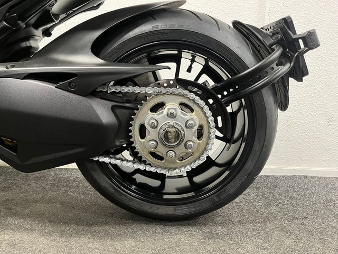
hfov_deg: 67.3
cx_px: 169
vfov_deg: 53.1
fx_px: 254
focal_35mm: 26
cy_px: 127
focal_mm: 5.1
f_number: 1.6
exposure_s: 1/33
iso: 400
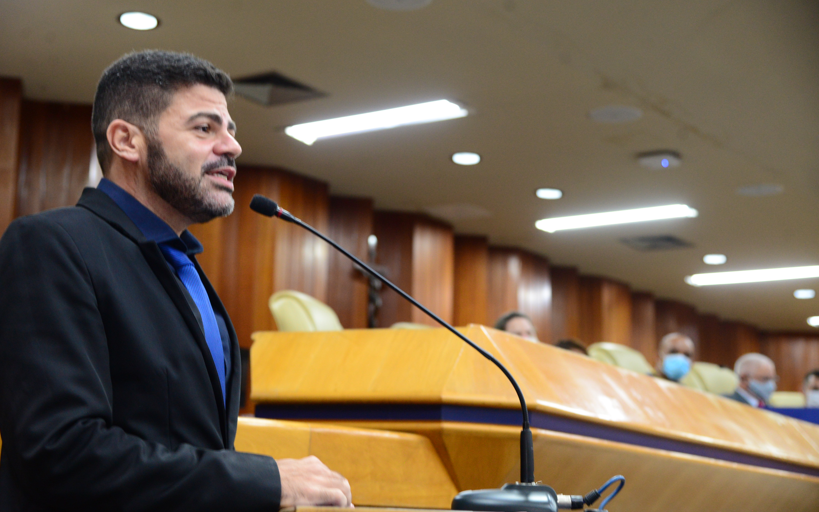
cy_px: 247
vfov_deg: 21.6
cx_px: 407
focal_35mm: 60
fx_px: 1339
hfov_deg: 34.0
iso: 2500
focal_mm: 58
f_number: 4
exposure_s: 1/60
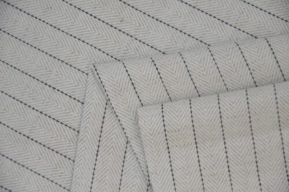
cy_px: 96
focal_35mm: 158
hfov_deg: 13.1
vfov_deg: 8.7
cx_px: 144
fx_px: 1262
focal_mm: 105
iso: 5000
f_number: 5.6
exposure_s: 1/8000
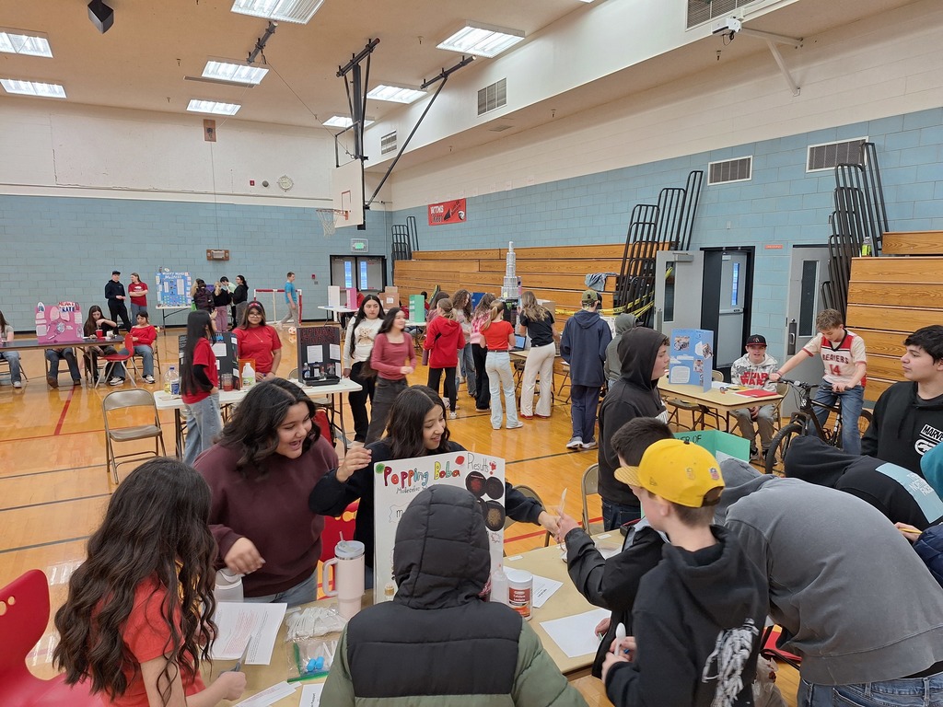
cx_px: 472
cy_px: 354
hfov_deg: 73.9
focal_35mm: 23
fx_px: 627
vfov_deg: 58.9
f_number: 1.8
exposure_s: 1/40
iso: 64
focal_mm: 5.54
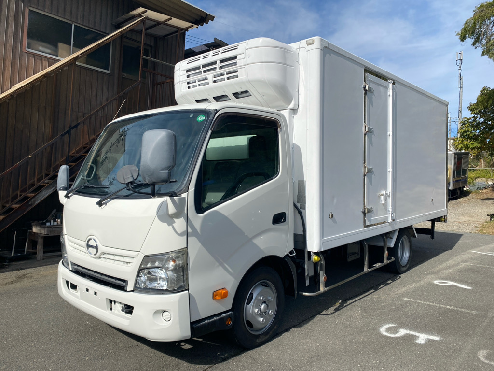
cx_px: 247
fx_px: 371
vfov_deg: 53.1
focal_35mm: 26
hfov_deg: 67.3
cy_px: 186
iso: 32
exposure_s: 1/4608
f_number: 1.8
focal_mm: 4.25
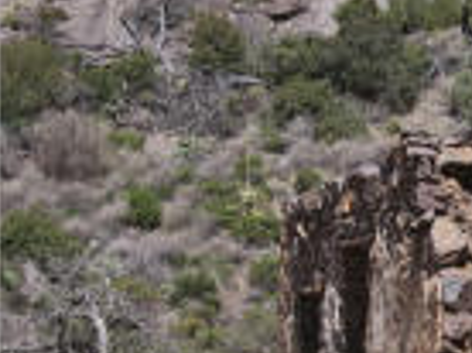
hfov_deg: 14.6
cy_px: 308
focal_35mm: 127
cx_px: 676
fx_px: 1729
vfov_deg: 11.6
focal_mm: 22
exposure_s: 1/400
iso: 200
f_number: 9
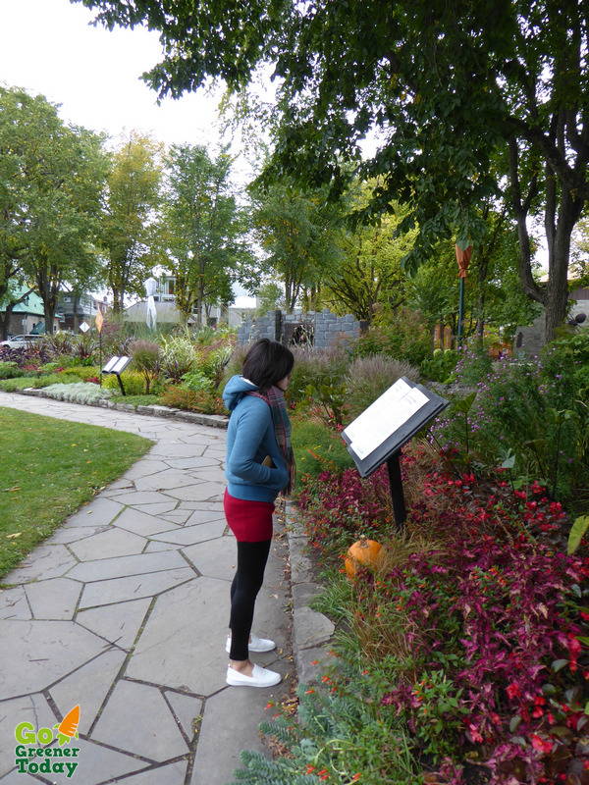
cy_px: 392
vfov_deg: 69.4
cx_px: 294
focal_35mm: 25
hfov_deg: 54.9
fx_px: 567
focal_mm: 4.3
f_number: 3.3
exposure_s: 1/60
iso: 100
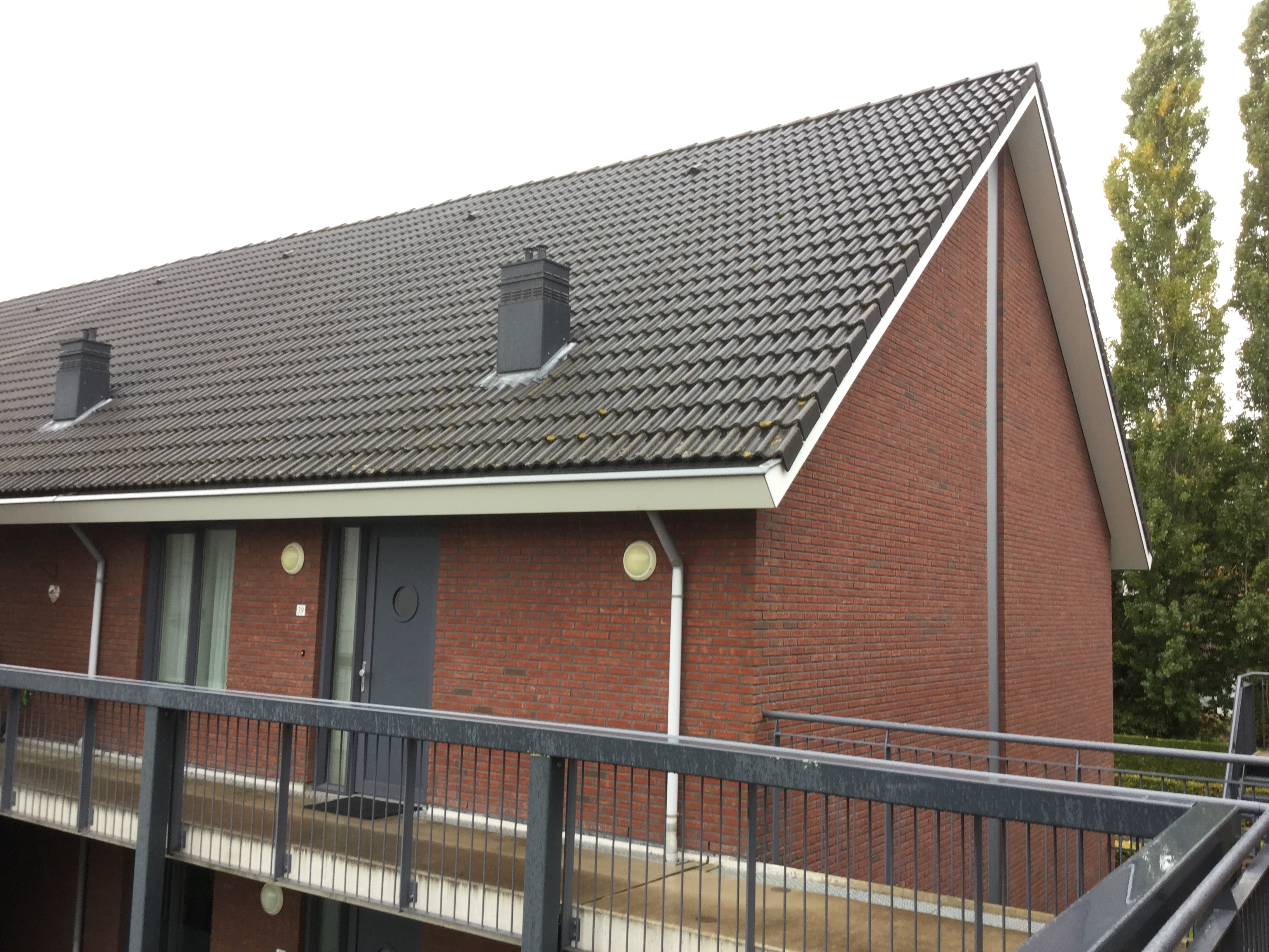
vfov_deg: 45.4
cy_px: 476
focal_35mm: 31
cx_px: 634
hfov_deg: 58.4
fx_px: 1136
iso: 25
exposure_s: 1/33
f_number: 2.4
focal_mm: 3.3
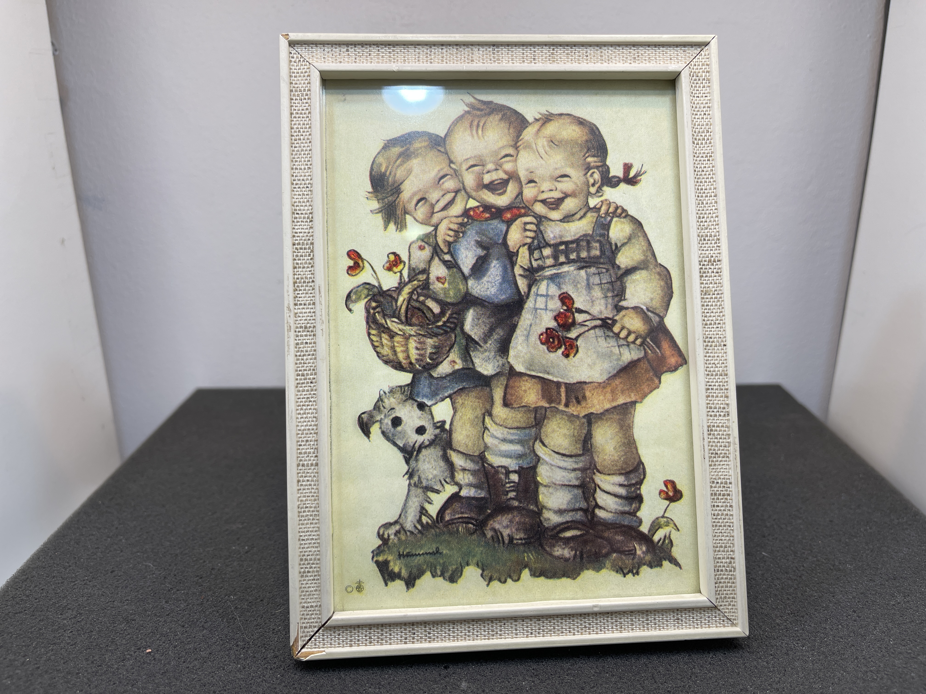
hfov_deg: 69.4
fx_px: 669
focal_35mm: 25
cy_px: 347
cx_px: 463
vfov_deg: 54.9
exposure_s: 1/154
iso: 32
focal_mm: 5.1
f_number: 1.6
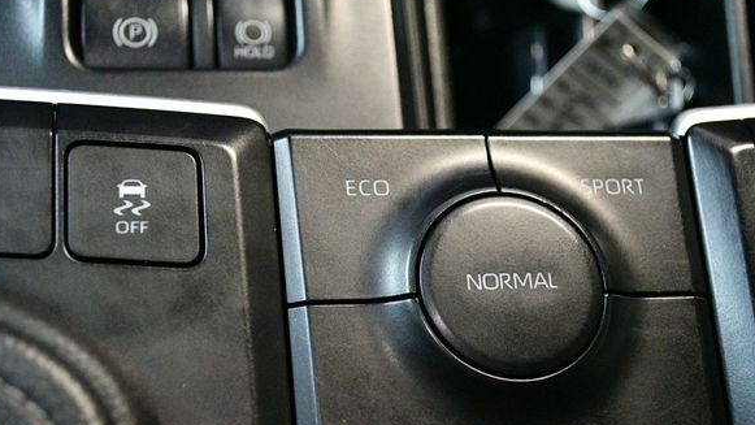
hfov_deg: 34.9
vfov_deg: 20.0
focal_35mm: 60
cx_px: 360
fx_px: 1201
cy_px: 259
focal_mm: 35
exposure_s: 1/60
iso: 8000
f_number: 5
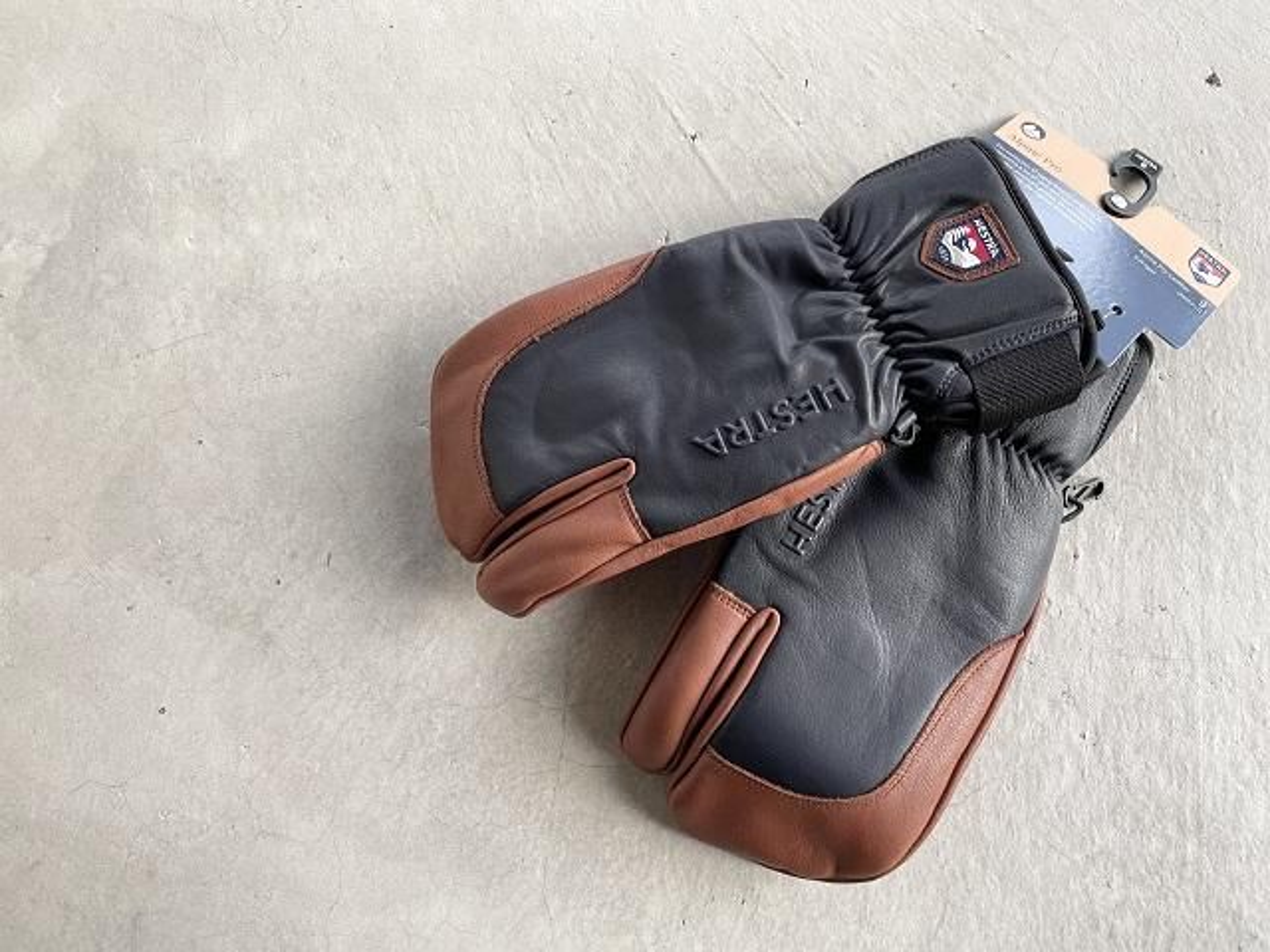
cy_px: 476
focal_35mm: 26
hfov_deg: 67.3
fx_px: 954
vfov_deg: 53.1
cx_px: 635
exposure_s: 1/121
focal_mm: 4.2
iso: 40
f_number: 1.6
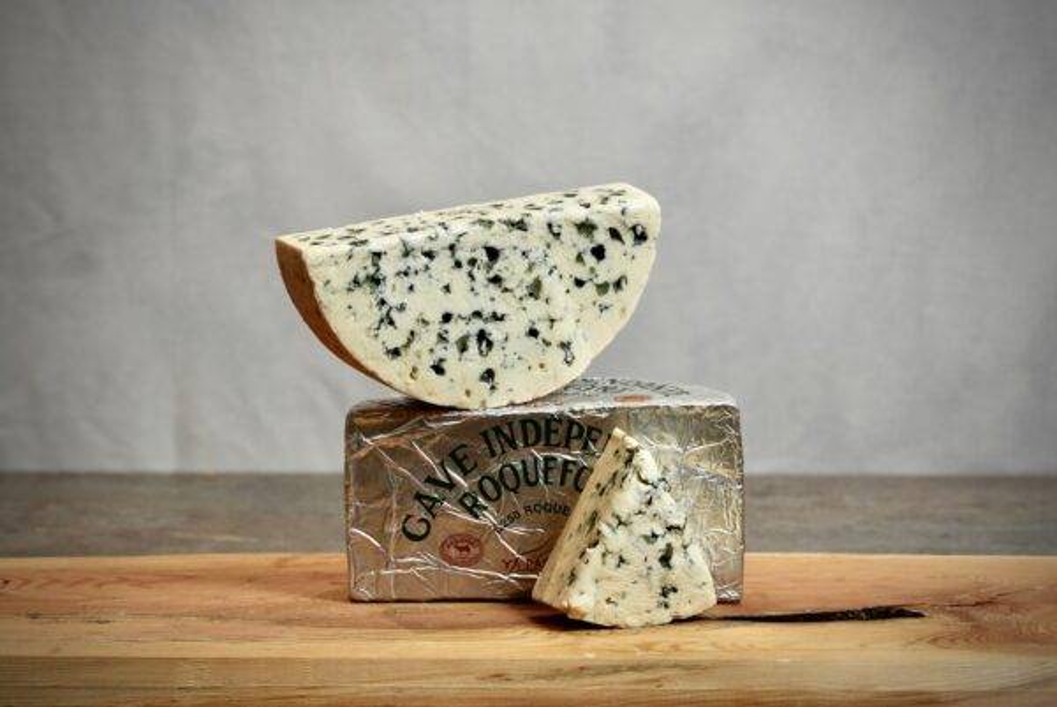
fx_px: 3643
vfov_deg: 11.1
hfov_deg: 16.5
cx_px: 528
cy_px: 354
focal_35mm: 124
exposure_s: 1/60
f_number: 8
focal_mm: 124
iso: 1000
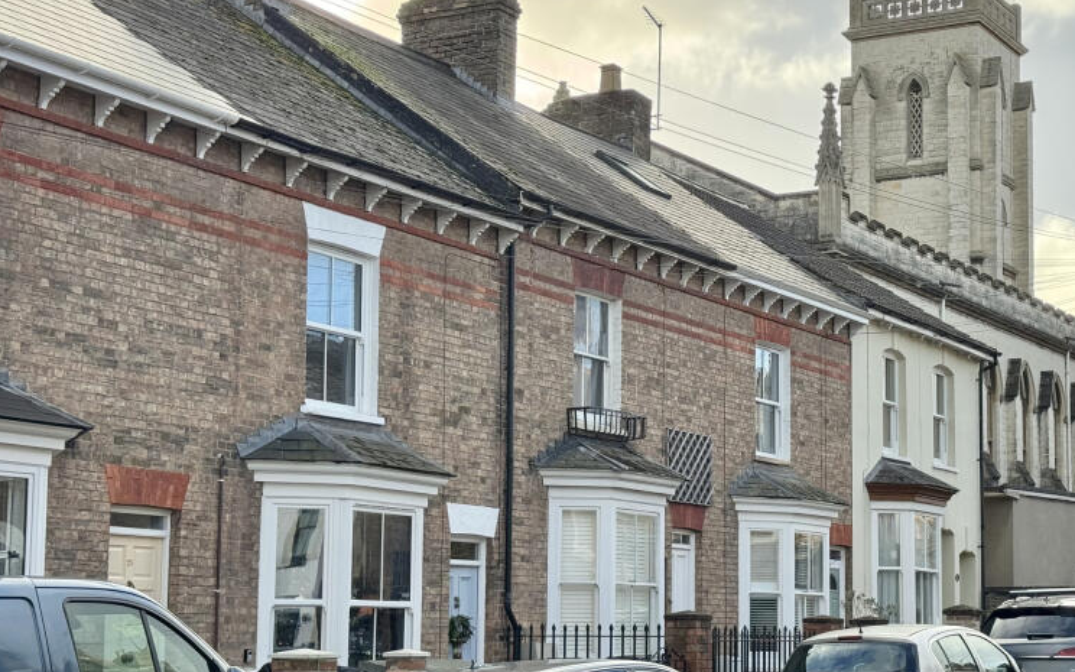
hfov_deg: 29.2
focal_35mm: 70
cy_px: 423
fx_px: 2051
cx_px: 691
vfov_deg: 18.6
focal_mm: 6.76
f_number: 1.78
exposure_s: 1/1681
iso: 64
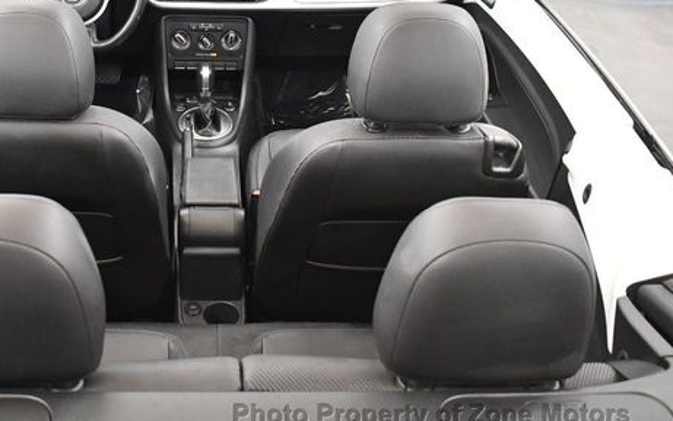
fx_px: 935
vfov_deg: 25.2
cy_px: 129
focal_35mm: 51
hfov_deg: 39.0
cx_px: 212
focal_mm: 18
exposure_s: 1/125
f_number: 3.5
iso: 3200
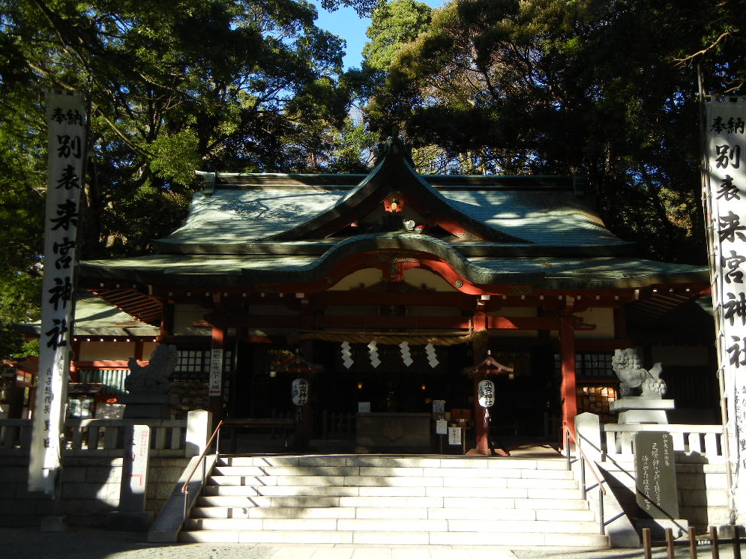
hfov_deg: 52.6
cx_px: 379
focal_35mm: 35
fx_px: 754
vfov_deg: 40.7
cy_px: 281
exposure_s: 1/382
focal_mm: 6.2
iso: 160
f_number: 3.6
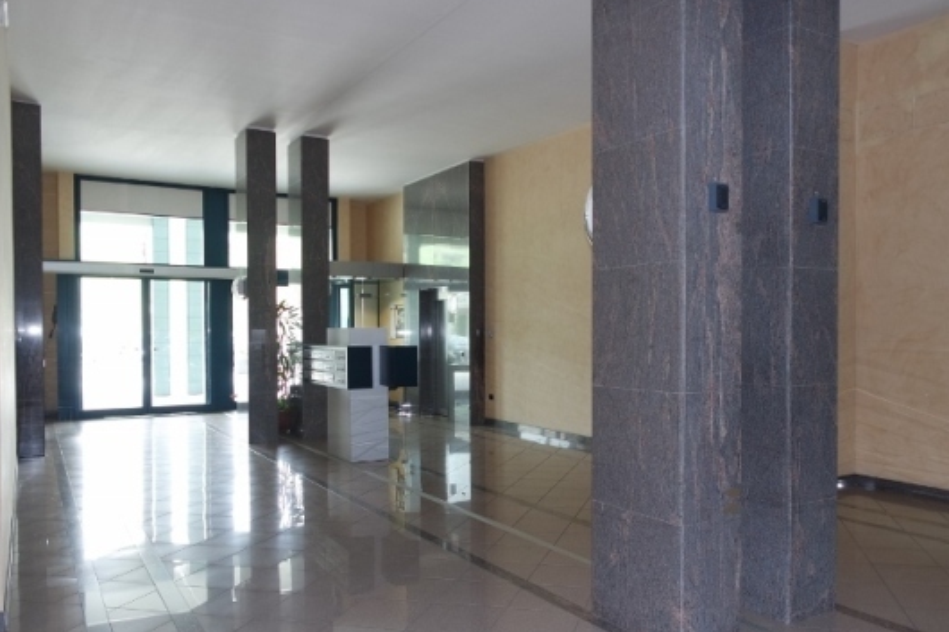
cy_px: 340
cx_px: 548
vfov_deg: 44.9
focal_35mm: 29
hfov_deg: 63.3
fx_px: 764
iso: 200
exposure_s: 1/25
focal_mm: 16
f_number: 2.8
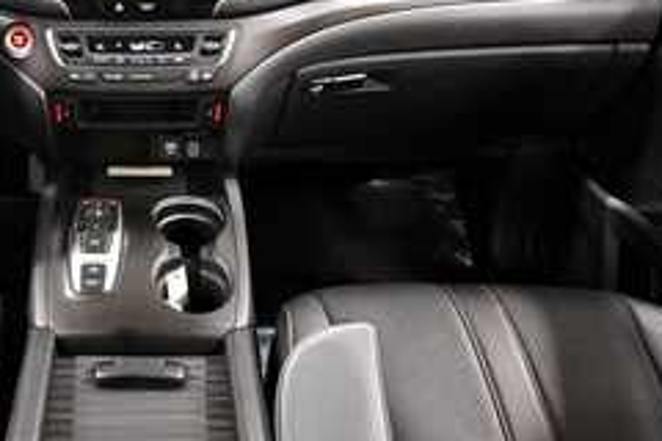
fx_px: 644
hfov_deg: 51.5
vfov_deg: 37.5
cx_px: 146
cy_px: 150
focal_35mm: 35
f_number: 5
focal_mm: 14
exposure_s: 1/60
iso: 5600
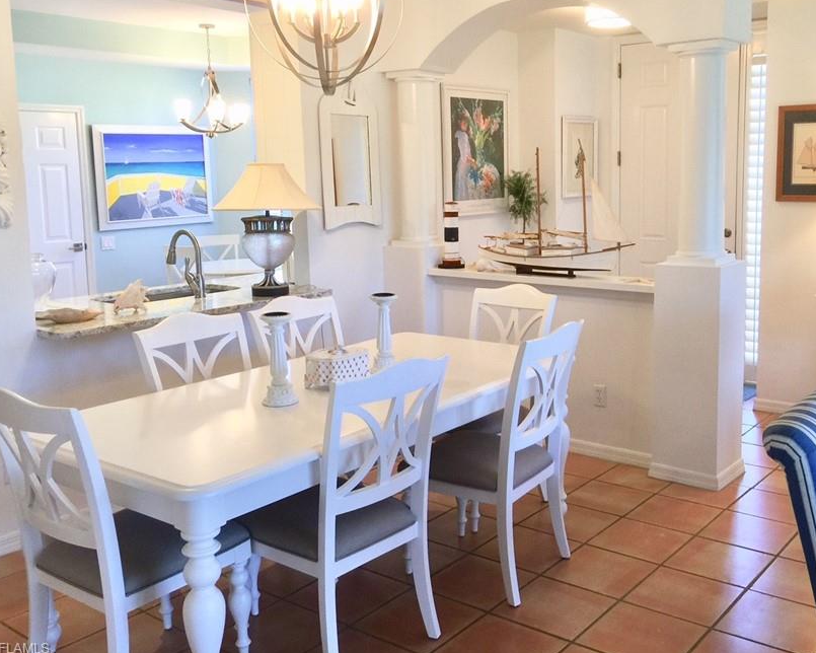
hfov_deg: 49.9
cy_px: 269
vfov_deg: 41.0
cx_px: 494
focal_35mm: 36
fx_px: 869
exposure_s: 1/30
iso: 40
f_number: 2.2
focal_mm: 4.15
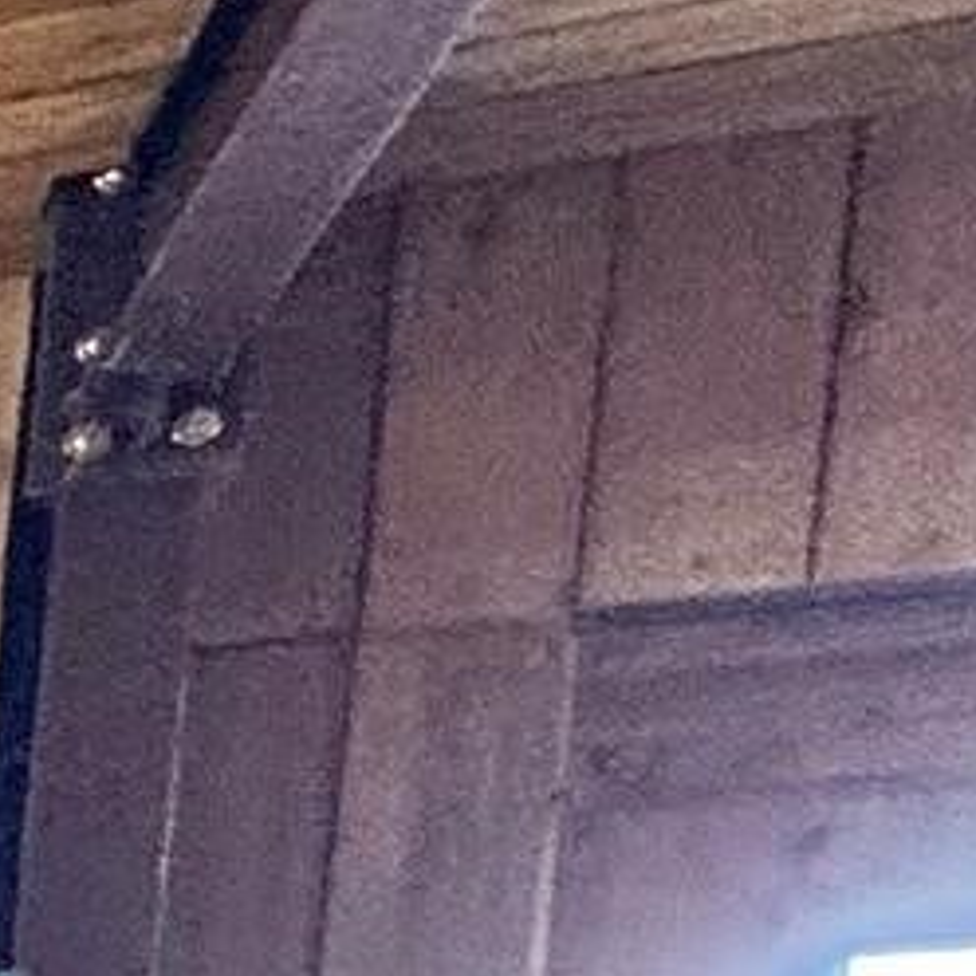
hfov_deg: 8.2
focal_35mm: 102
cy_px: 1865
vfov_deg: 14.5
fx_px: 3254
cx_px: -2944
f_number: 2.2
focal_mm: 2.22
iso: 200
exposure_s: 1/60
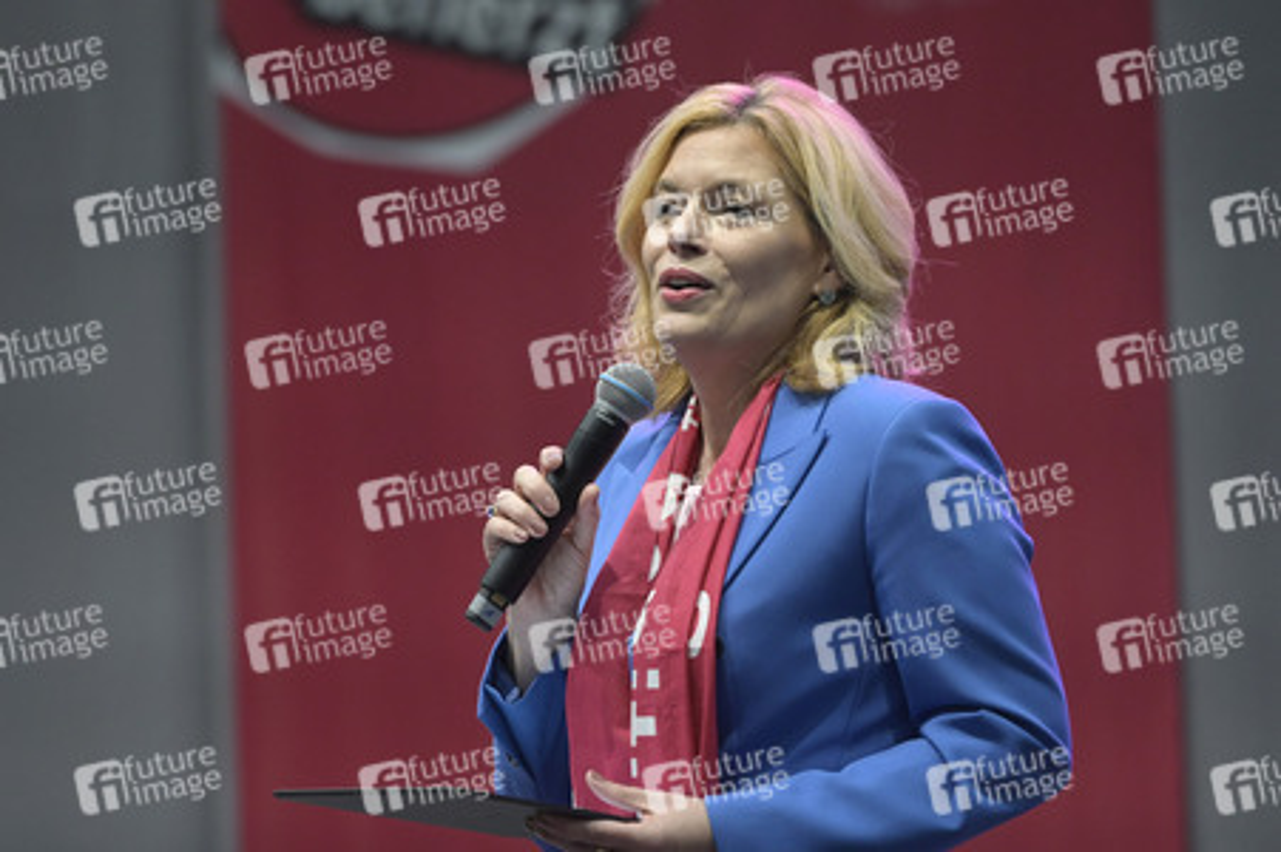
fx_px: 7111
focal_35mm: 200
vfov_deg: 6.9
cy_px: 426
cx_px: 640
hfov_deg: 10.3
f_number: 4
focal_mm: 200
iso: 3200
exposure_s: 1/1000
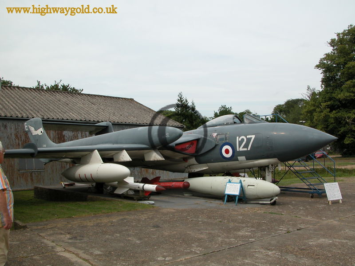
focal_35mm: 35
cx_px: 178
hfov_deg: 52.6
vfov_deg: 40.7
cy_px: 133
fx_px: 359
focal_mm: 8.9
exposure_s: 1/302
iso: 100
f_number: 7.1
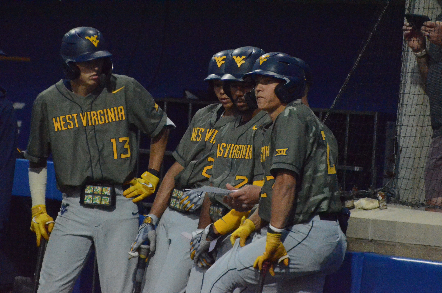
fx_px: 5514
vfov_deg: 3.0
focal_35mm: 450
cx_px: 221
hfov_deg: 4.6
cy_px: 146
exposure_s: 1/1000
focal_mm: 300
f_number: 5.6
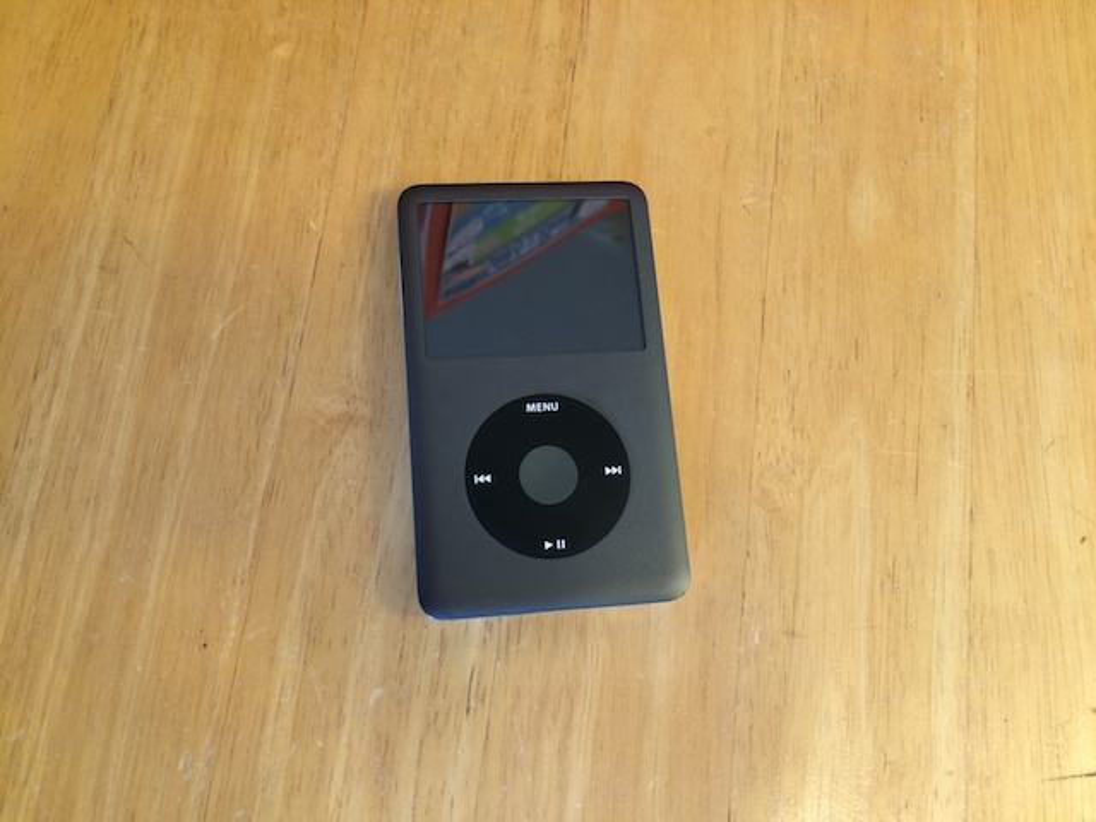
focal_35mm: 29
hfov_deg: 61.7
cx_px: 548
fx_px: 918
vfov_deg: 48.2
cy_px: 411
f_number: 2.2
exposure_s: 1/30
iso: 80
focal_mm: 4.15
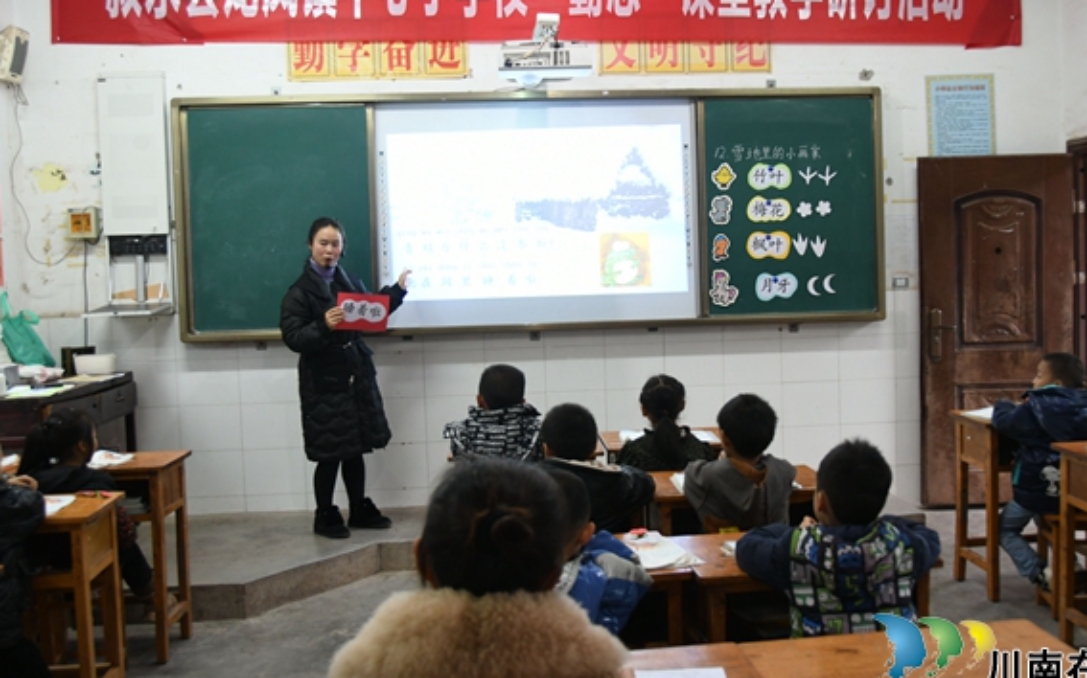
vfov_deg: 33.5
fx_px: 1125
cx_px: 600
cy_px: 319
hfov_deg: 51.5
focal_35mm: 38
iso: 1000
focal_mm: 22
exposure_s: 1/40
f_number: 3.8
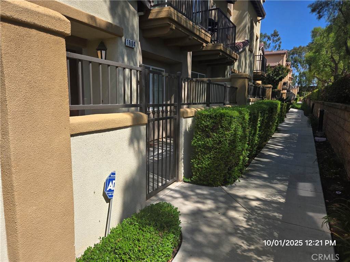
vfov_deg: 58.9
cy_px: 131
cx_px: 175
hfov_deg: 73.9
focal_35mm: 23
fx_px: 233
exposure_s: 1/2921
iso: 50
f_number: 1.8
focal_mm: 5.4
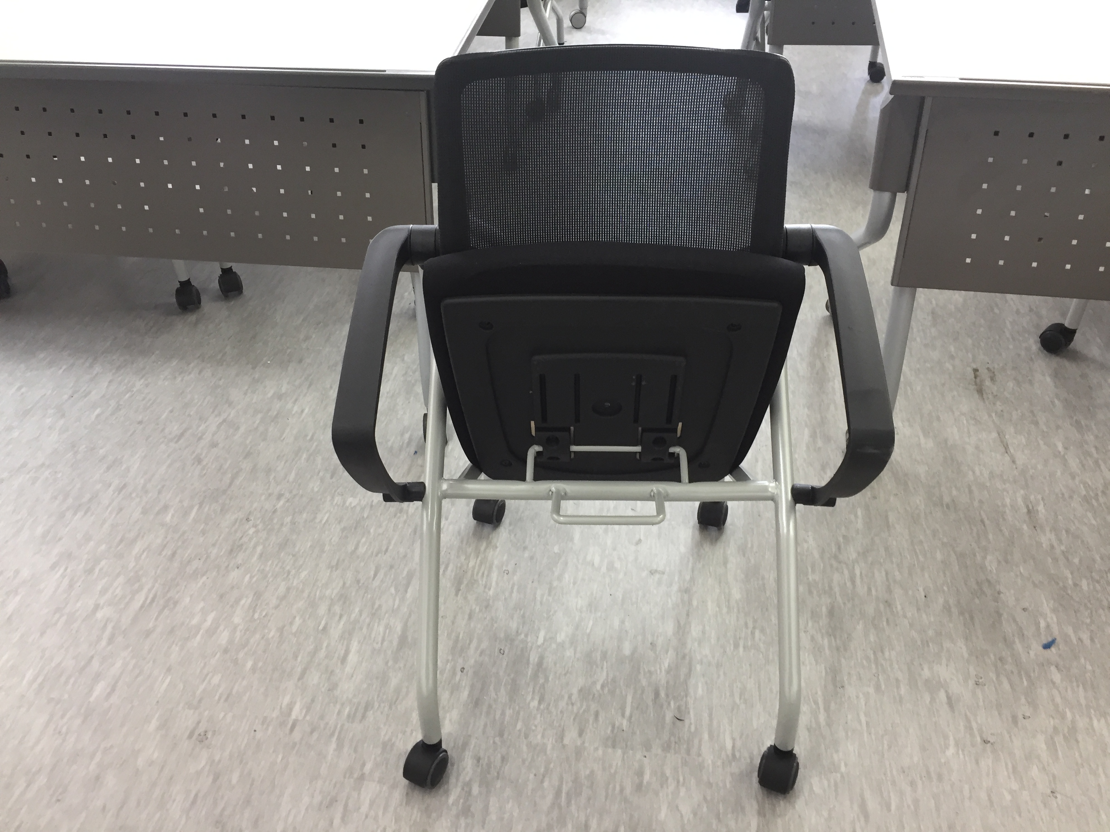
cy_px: 416
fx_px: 930
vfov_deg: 48.2
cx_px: 555
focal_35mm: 29
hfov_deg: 61.7
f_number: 2.2
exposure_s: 1/30
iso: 80
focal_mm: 4.15
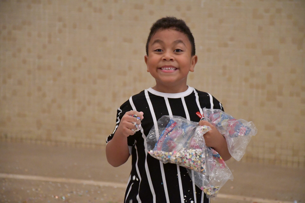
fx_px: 1271
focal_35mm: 150
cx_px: 152
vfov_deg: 9.1
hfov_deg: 13.7
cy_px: 102
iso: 9000
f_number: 5.6
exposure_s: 1/125
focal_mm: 100
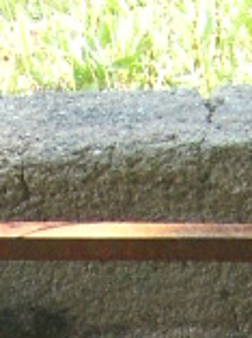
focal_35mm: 229
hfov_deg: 6.5
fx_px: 2232
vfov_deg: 8.1
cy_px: 781
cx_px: 62
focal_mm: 5.8
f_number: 2.8
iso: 50
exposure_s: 1/71
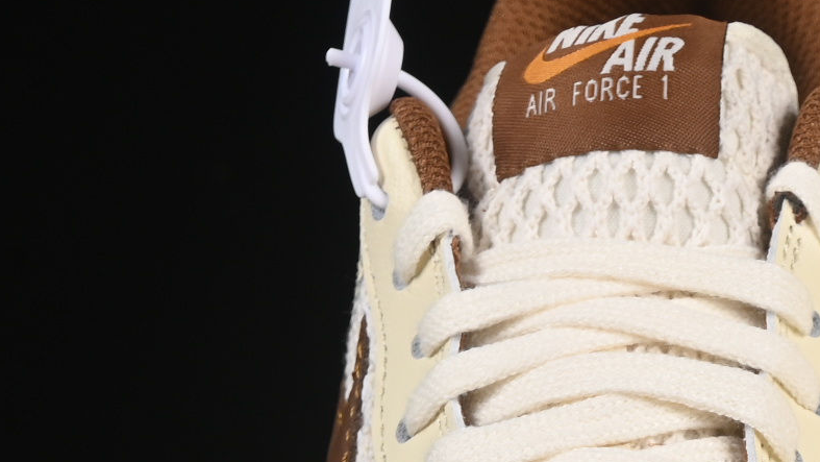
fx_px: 6046
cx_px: 955
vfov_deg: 4.3
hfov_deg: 7.7
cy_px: 802
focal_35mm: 278
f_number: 8
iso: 160
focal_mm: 50
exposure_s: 1/80
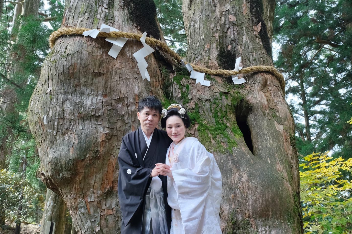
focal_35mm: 33
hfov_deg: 57.2
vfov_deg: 40.0
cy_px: 117
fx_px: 323
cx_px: 176
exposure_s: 1/200
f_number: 6.4
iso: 1600
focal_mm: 22.3
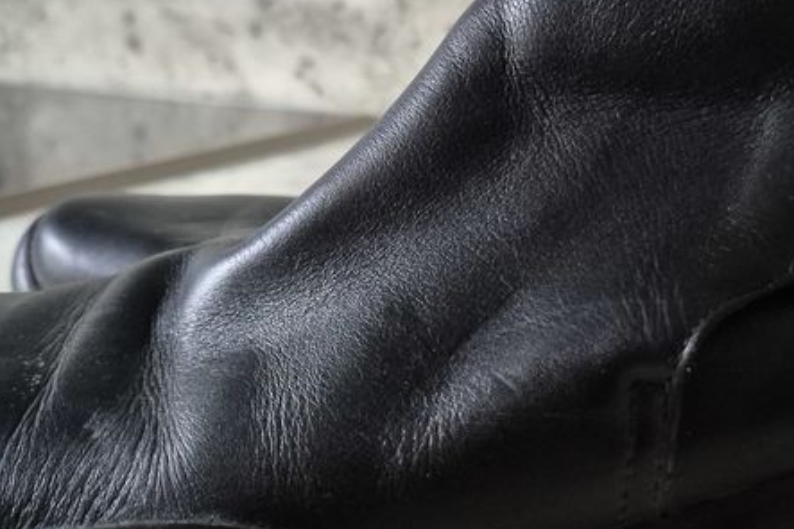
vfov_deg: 25.0
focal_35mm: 54
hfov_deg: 36.6
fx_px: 1190
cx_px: 505
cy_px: 249
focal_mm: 5.4
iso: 1250
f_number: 1.8
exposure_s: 1/25
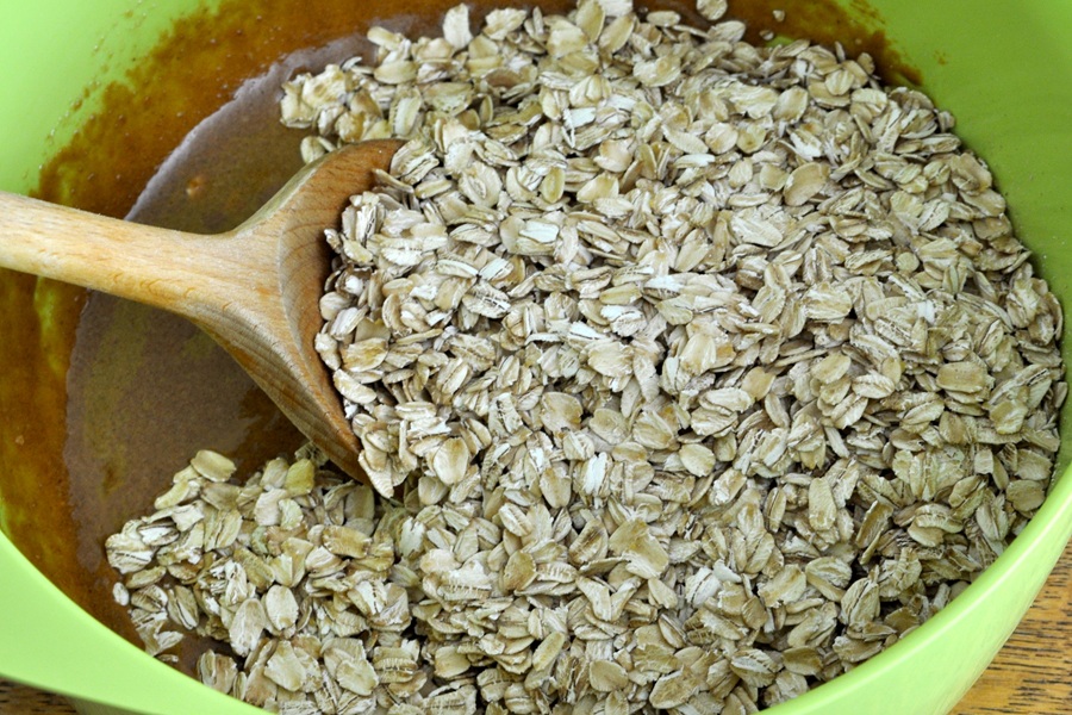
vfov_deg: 13.0
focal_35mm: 105
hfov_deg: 19.5
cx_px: 536
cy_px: 358
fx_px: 3126
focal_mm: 70
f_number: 13
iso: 400
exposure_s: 1/8
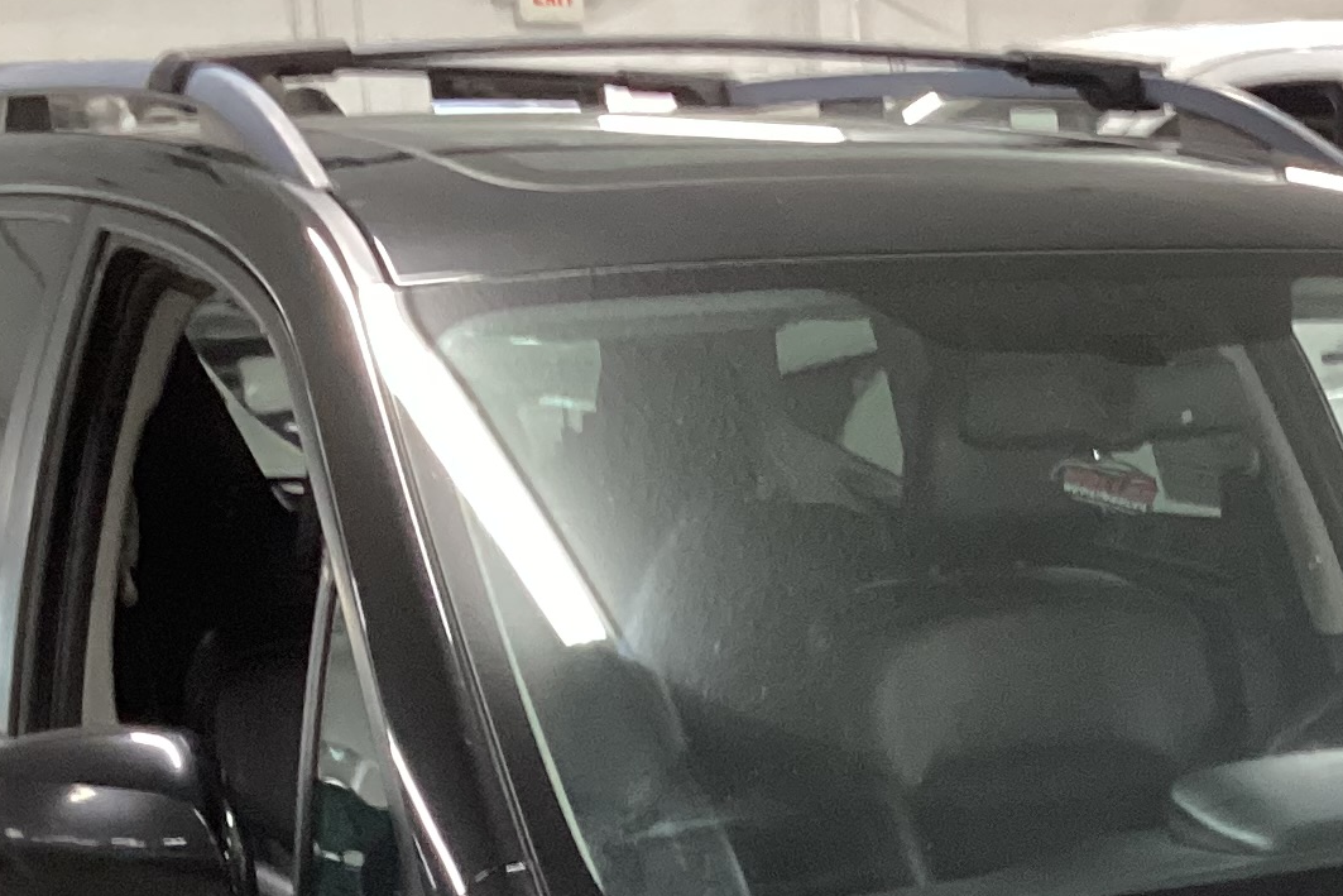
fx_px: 3693
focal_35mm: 99
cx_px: 1362
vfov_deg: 13.0
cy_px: 1376
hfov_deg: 19.9
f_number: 2.4
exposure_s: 1/33
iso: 250
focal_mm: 3.3
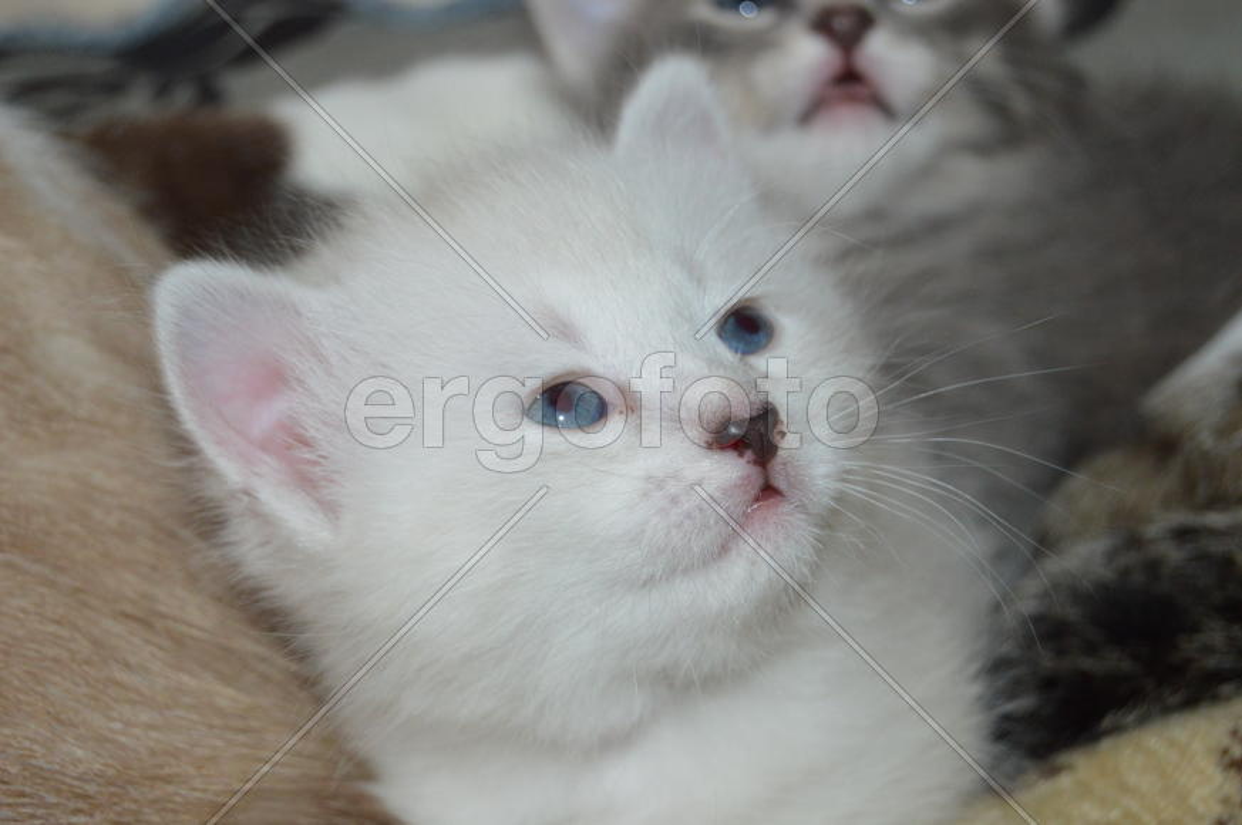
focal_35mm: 82
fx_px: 2843
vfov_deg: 16.5
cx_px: 621
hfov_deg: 24.6
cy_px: 412
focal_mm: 55
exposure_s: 1/60
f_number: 5.6
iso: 1400
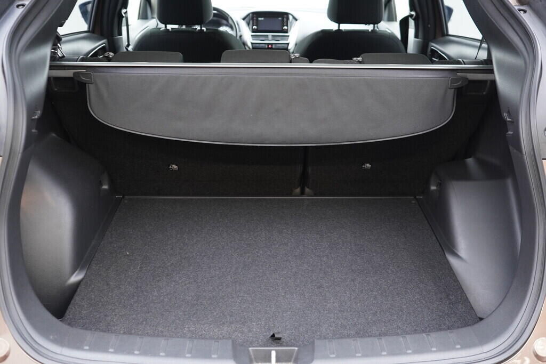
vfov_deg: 36.9
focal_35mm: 36
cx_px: 273
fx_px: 546
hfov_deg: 53.1
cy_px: 182
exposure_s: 1/40
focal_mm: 24
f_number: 2.8
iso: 640
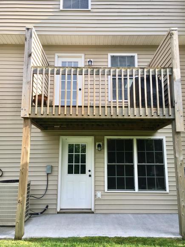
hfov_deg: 48.2
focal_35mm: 29
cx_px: 92
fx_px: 207
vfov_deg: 61.7
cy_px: 124
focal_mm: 4.15
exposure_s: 1/472
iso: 25
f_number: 2.2
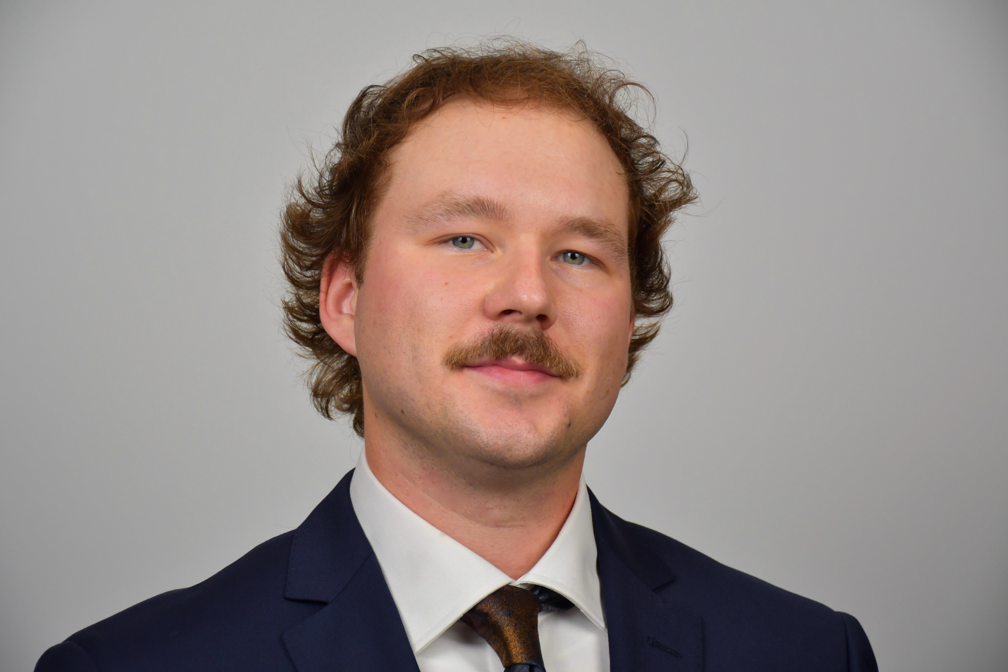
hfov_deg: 18.3
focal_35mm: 112
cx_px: 504
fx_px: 3136
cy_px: 336
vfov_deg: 12.2
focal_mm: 75
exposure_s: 1/400
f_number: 5
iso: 800
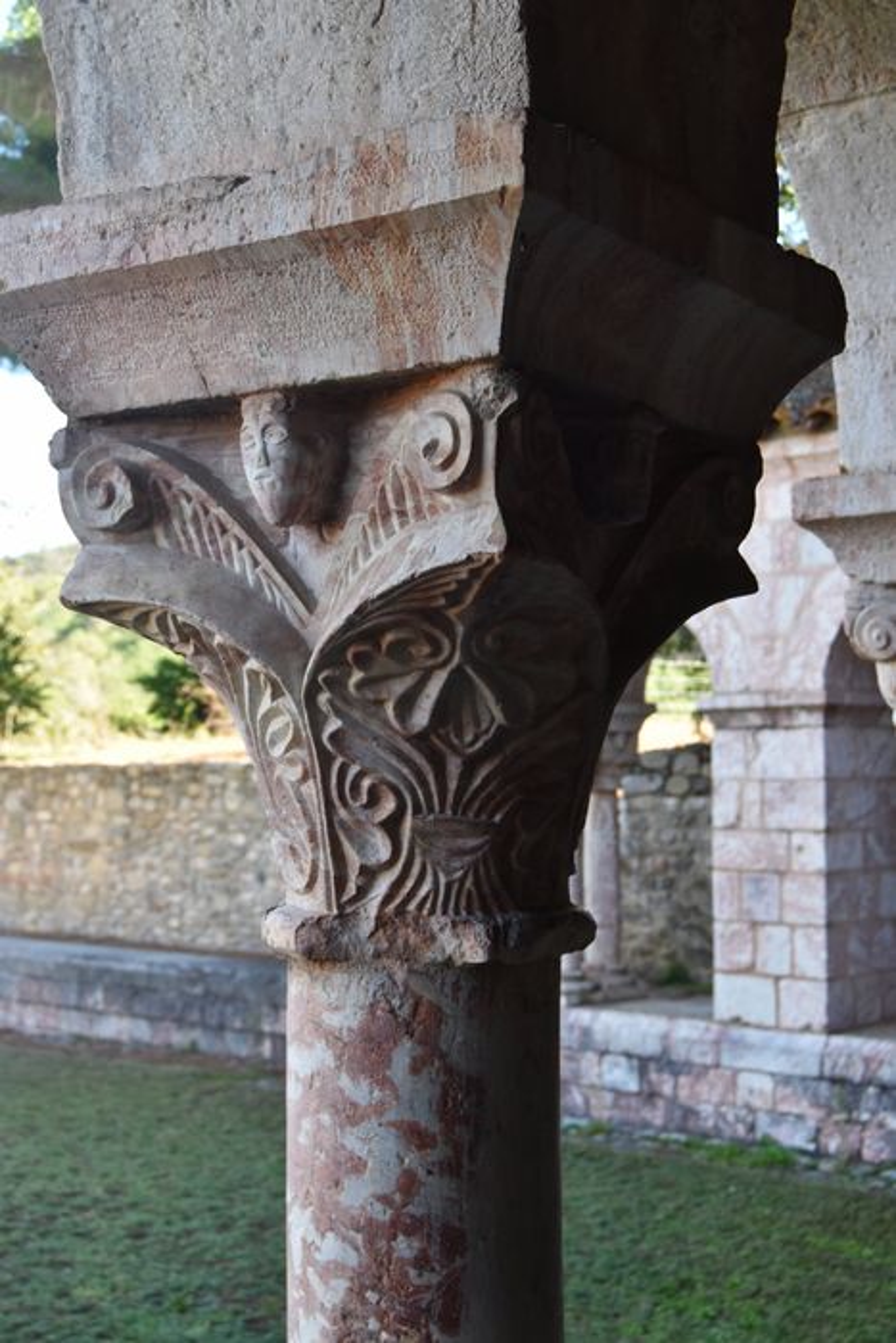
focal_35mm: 52
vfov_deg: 37.8
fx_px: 1959
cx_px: 448
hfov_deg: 25.8
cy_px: 672
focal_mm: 35
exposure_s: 1/160
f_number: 6.3
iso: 400
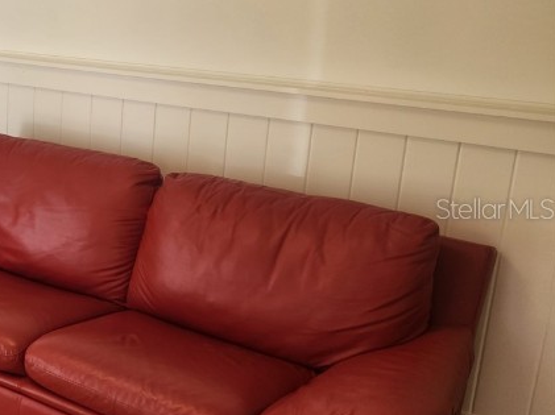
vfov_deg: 26.1
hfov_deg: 29.5
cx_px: -115
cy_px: 208
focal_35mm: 56
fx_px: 897
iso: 40
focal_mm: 5.4
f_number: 1.8
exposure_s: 1/120
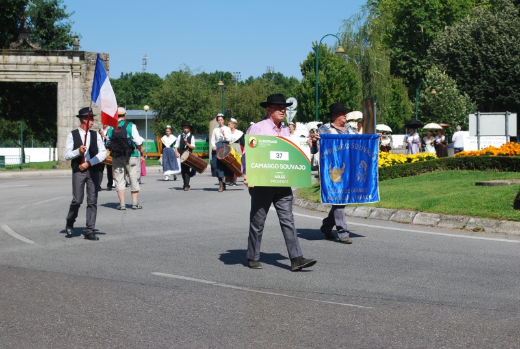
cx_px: 260
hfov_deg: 28.0
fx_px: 1042
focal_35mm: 72
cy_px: 174
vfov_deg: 19.0
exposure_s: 1/250
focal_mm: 48
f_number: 8
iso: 100
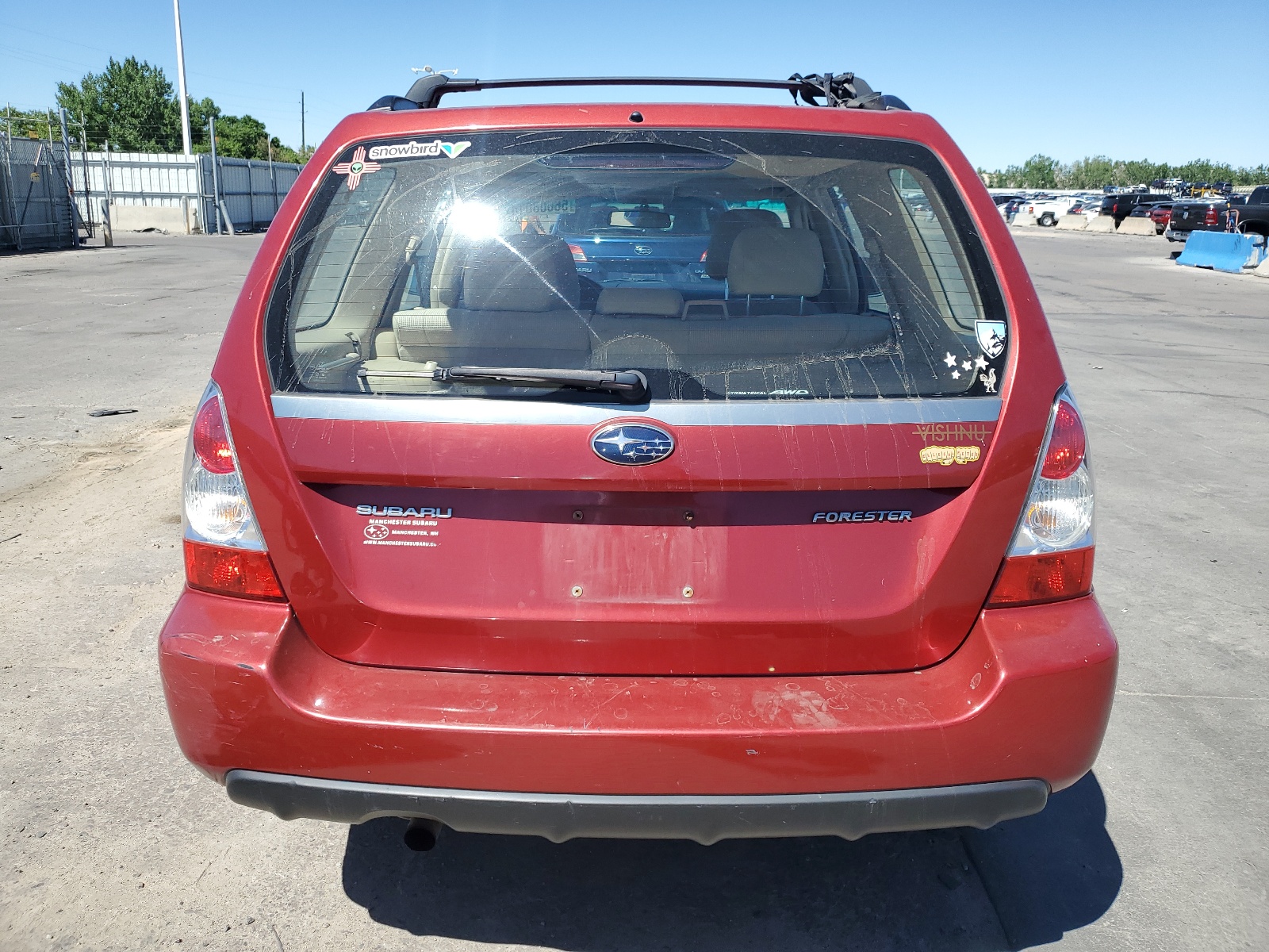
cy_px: 476
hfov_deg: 67.3
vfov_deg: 53.1
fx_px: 953
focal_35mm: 26
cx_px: 634
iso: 50
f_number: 1.5
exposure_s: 1/2500
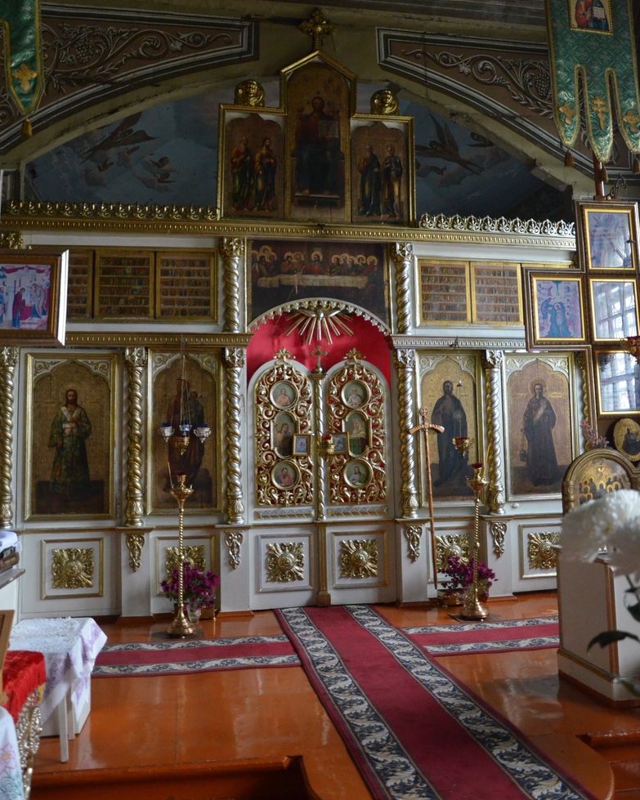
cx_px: 319
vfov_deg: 56.8
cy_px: 324
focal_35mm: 31
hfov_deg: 47.1
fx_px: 734
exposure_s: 1/25
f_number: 3.5
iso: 3200
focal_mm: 18
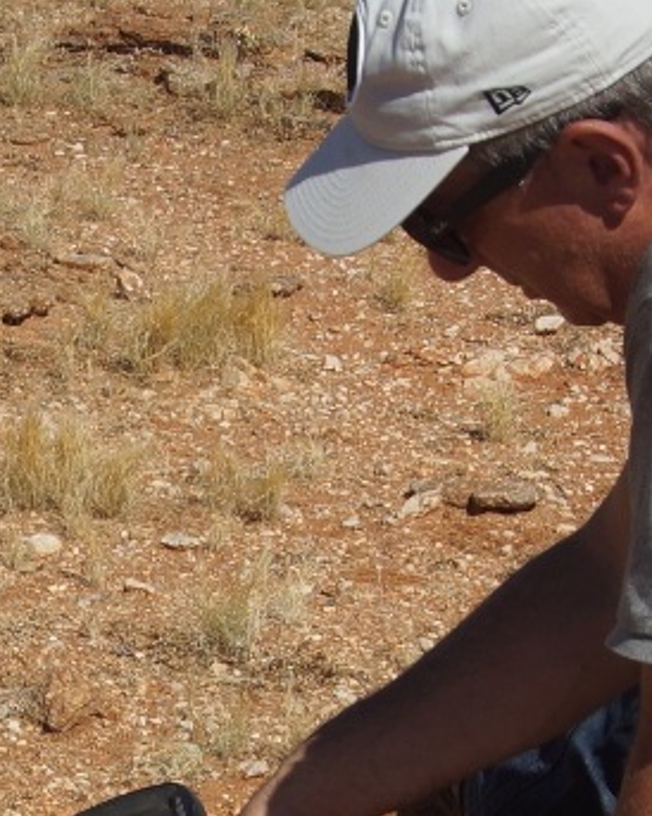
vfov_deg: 13.4
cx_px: 105
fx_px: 3428
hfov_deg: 10.8
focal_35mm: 142
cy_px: 797
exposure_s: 1/500
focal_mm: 24
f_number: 8
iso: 100
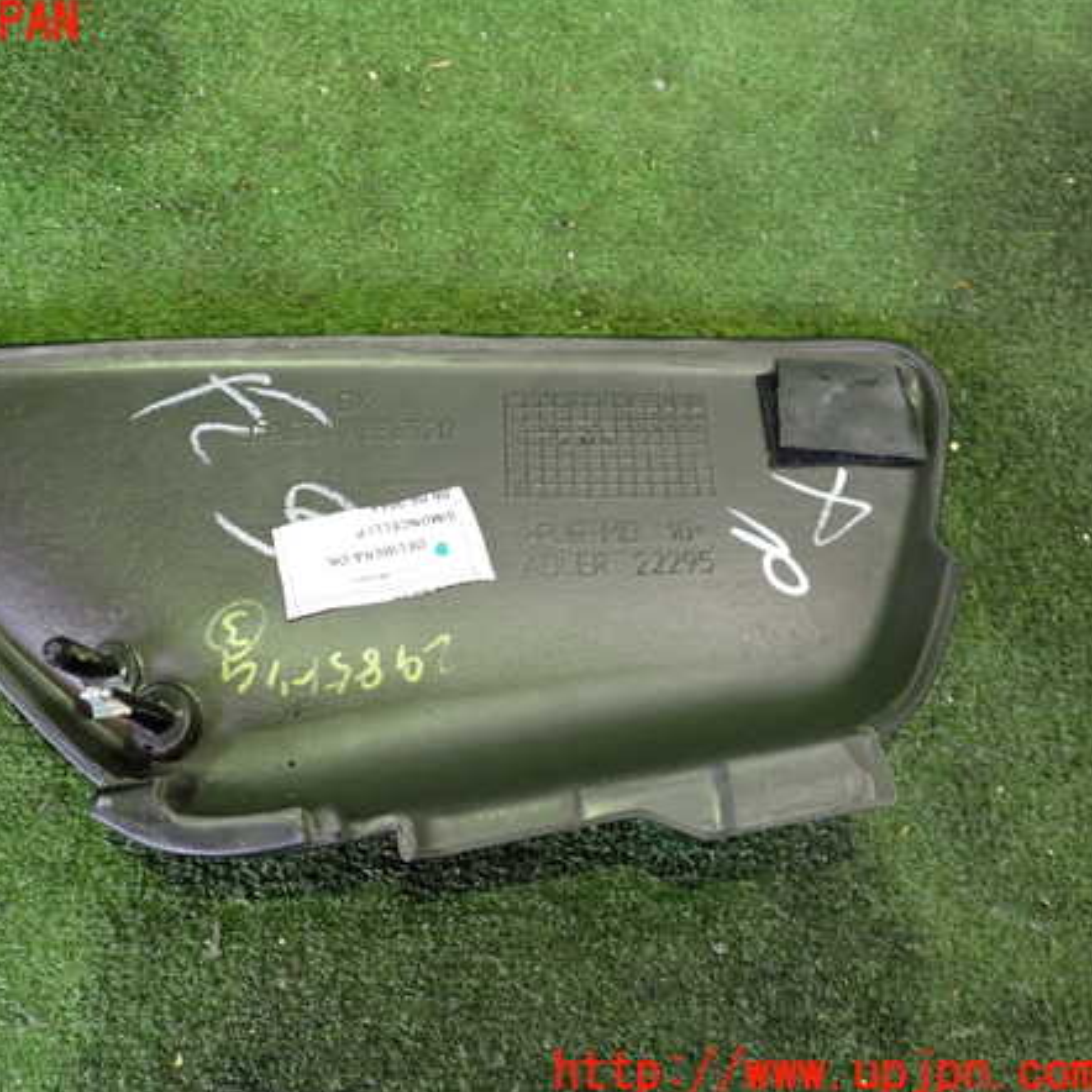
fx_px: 1285
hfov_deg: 45.4
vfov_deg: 46.0
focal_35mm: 36
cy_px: 548
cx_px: 371
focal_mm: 5.4
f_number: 2.3
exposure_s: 1/30
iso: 500
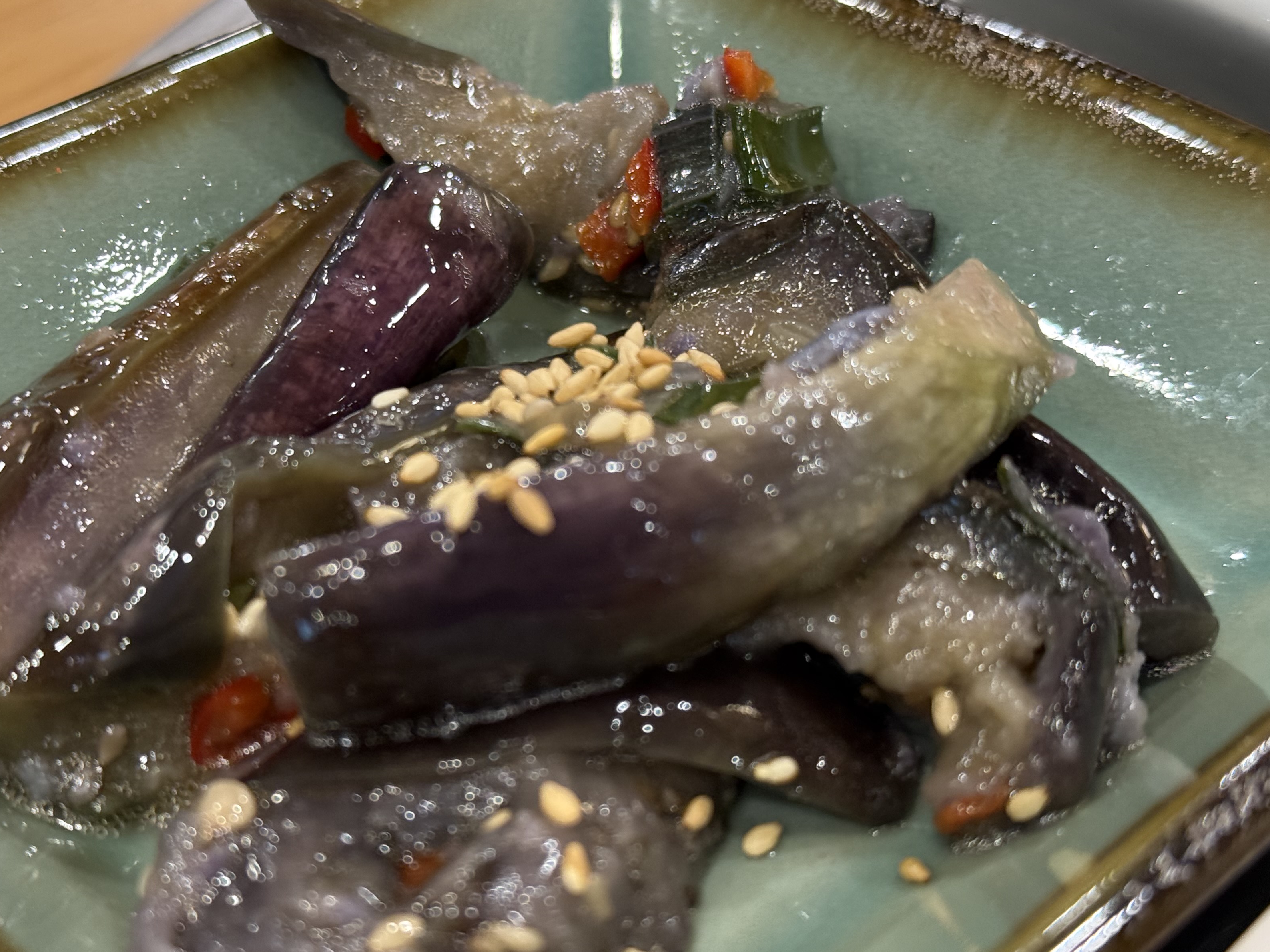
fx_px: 2238
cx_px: 489
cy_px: 498
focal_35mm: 61
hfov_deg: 31.6
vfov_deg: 24.0
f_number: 1.78
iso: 160
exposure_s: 1/60
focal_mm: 6.76
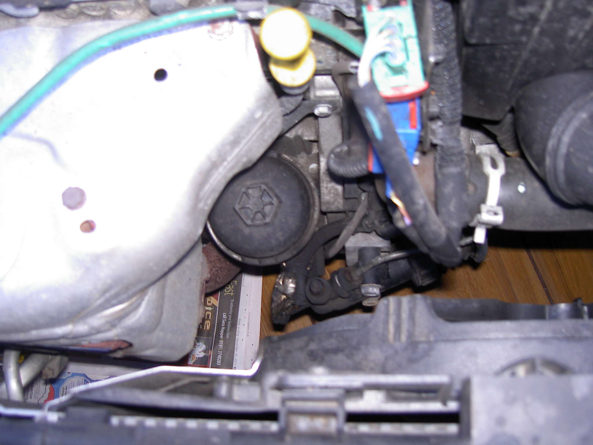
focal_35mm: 39
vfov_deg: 36.8
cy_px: 222
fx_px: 668
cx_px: 296
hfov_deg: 47.9
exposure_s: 1/59.5
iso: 100
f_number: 2.8
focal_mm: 8
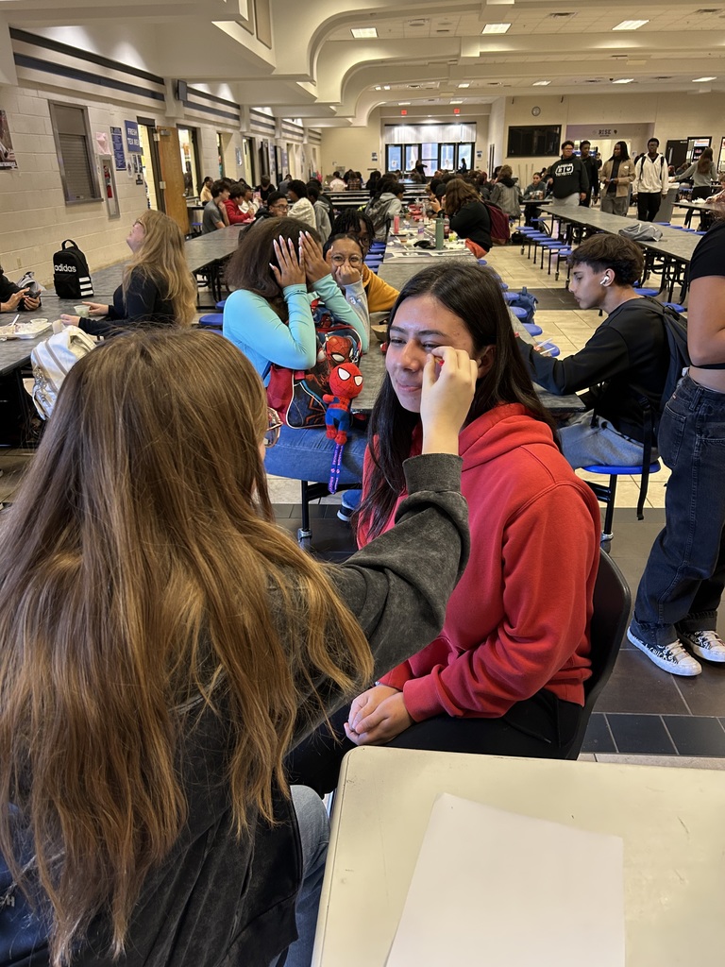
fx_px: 726
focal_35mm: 26
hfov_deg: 53.1
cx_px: 362
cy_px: 484
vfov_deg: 67.3
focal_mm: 5.7
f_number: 1.5
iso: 200
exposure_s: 1/60
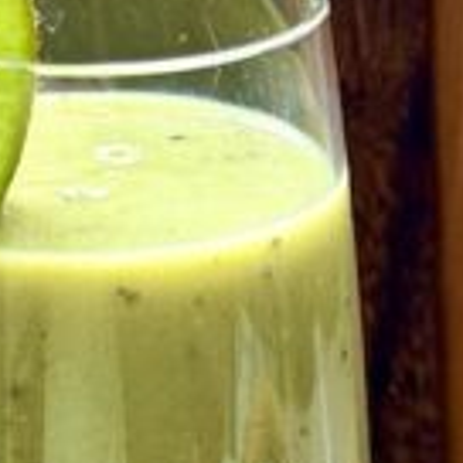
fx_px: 2830
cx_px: 330
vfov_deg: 9.2
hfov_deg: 9.3
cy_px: 555
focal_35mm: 187
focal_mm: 6.76
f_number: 1.78
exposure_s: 1/63
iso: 100
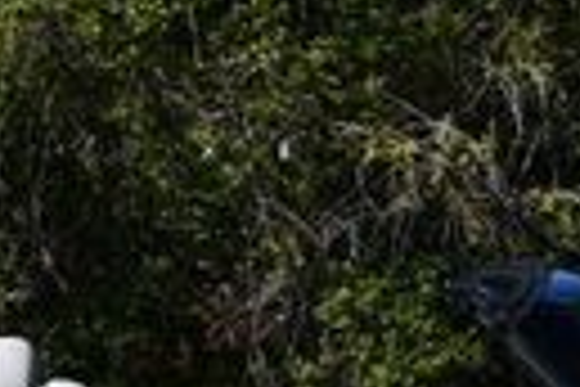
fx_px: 5429
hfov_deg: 6.1
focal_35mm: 337
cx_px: 414
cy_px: 495
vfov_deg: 4.1
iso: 100
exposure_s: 1/400
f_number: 10
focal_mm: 34
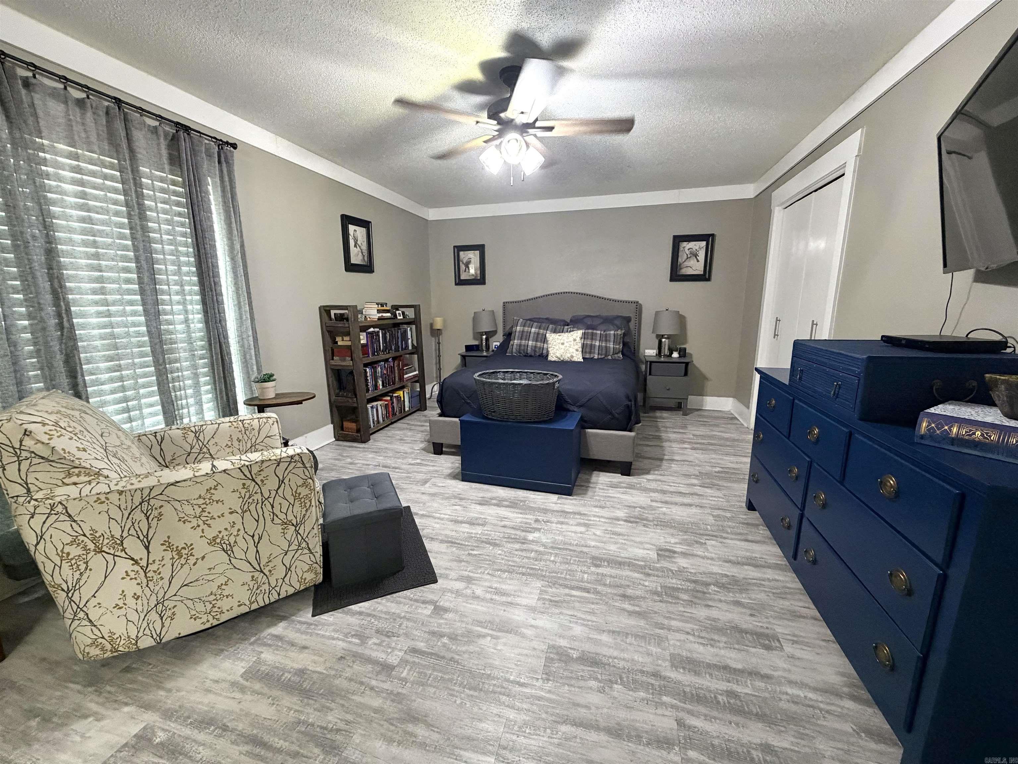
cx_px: 509
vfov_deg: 85.7
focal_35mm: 14
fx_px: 412
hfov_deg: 102.1
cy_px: 382
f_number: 2.2
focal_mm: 2.22
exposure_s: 1/60
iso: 400
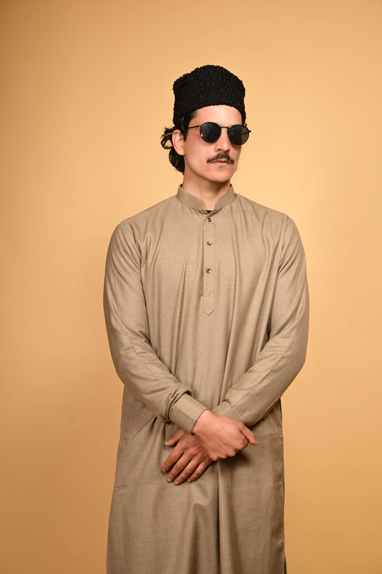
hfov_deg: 20.6
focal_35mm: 66
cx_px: 191
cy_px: 287
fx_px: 1050
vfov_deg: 30.5
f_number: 6.3
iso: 160
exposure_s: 1/200
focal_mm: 66
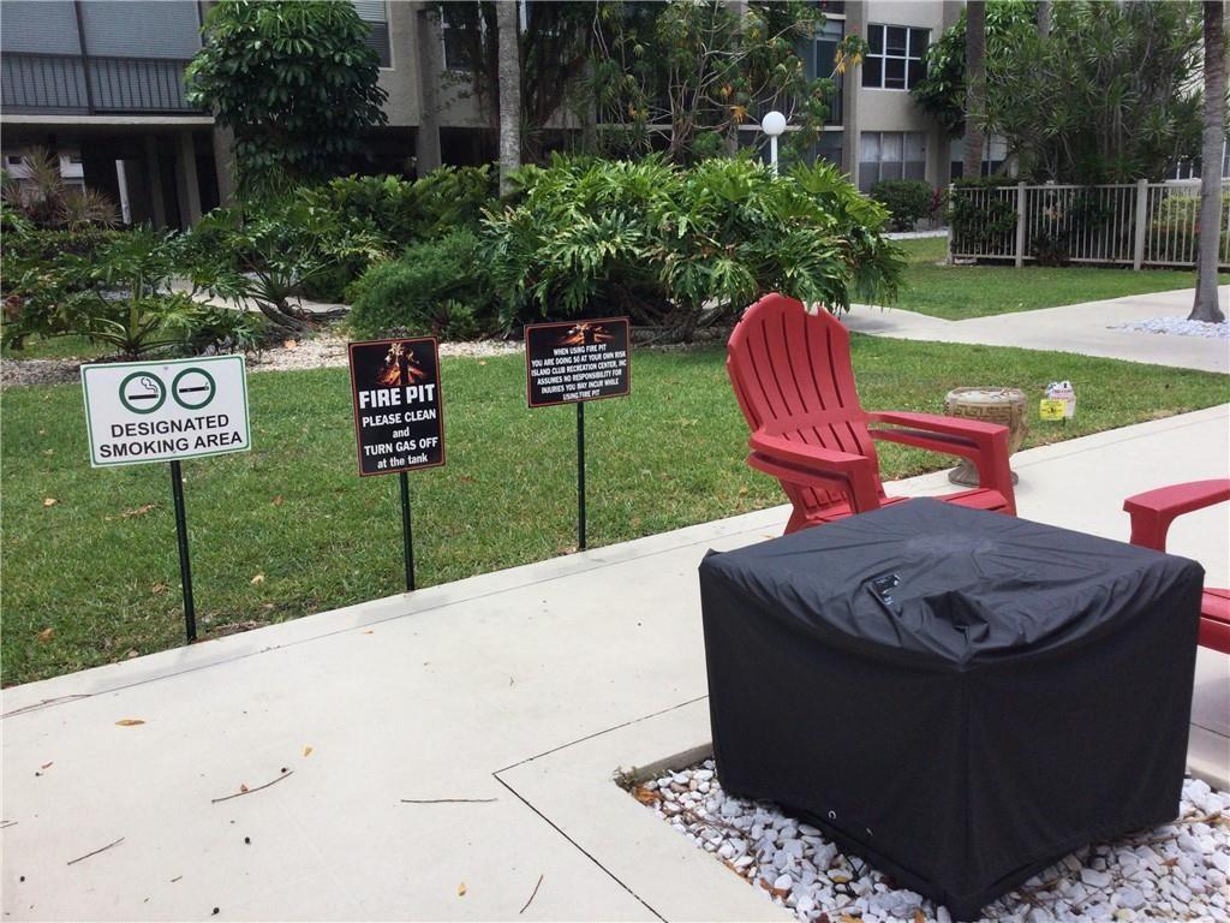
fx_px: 1102
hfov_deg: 58.4
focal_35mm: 31
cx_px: 615
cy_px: 462
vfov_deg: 45.4
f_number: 2.4
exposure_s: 1/823
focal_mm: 3.3
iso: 25
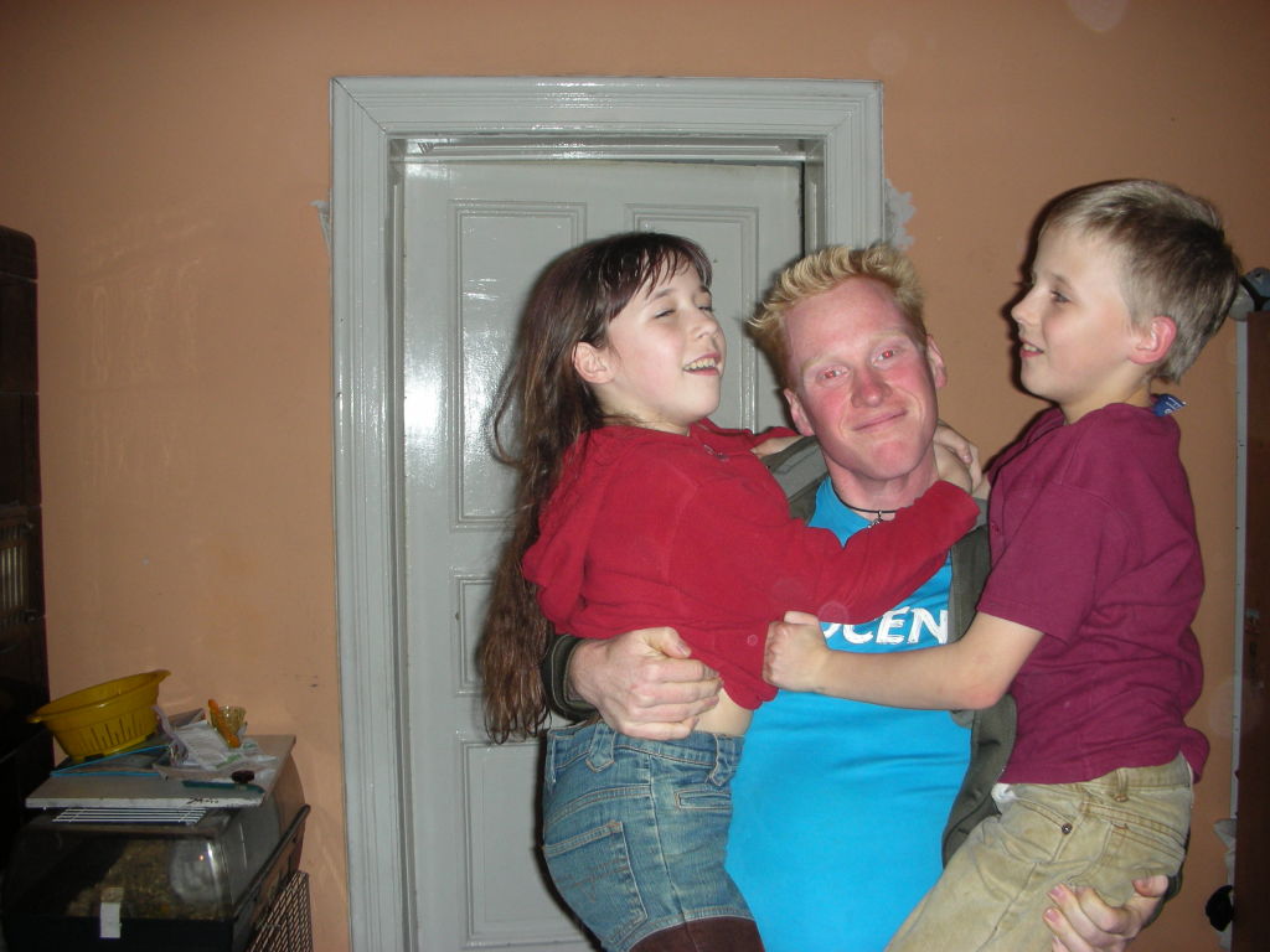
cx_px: 635
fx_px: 1284
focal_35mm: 35
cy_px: 476
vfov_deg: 40.7
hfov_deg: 52.6
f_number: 3
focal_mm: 5.8
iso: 86
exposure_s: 1/60.1
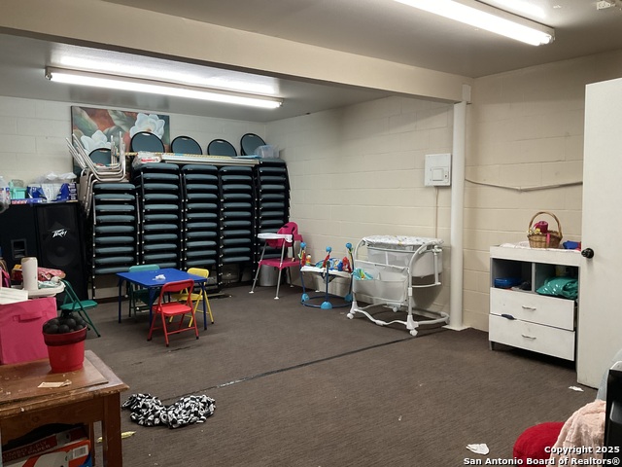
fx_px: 521
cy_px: 234
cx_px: 311
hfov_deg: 61.7
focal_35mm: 29
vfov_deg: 48.2
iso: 125
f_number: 1.8
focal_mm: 3
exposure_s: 1/60
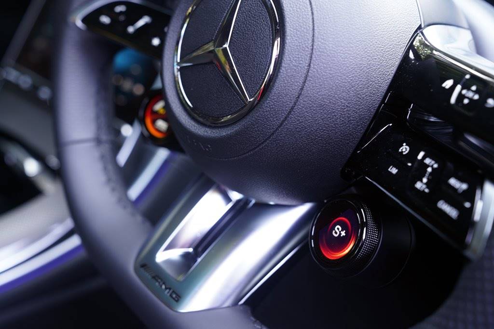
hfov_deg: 41.1
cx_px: 247
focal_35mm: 48
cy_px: 164
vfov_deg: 28.1
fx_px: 659
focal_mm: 48
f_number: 5
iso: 200
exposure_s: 1/2.5
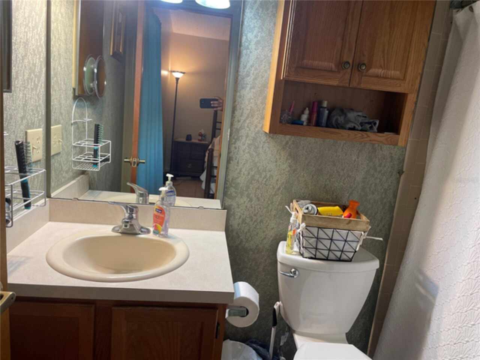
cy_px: 180
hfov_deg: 67.3
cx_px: 240
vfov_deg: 53.1
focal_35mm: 26
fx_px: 361
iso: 80
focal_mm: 4.2
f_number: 1.6
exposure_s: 1/60
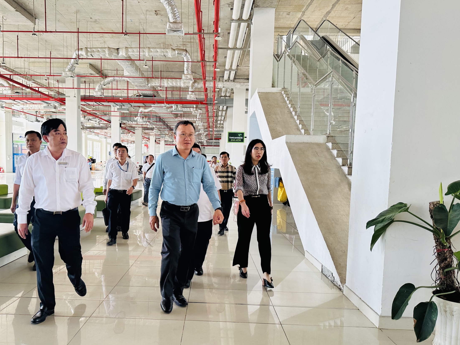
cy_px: 194
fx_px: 372
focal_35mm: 28
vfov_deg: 49.6
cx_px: 197
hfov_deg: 63.1
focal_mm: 6.86
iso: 64
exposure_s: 1/133
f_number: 1.78
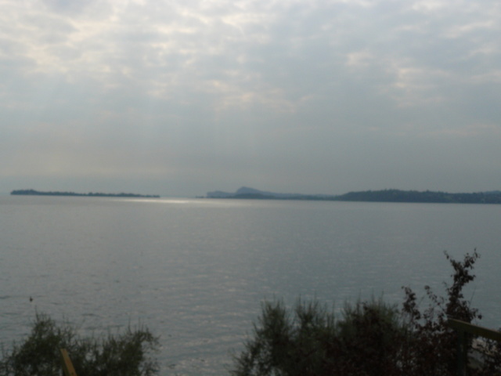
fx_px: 593
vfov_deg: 35.1
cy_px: 188
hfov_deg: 45.8
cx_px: 250
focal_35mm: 41
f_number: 8
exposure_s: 1/500
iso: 100
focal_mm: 6.9
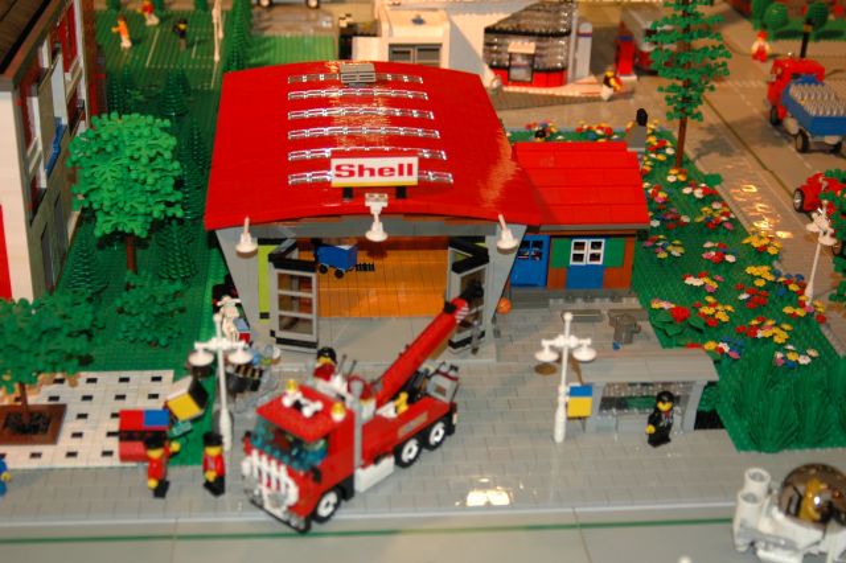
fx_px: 1233
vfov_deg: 25.7
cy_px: 282
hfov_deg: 37.9
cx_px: 423
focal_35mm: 52
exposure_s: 1/60
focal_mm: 35
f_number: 3.8
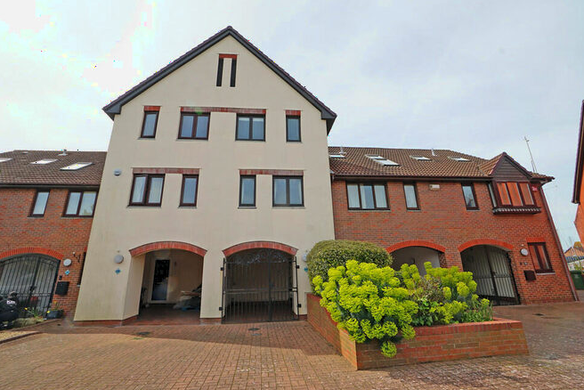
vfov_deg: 73.8
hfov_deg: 96.7
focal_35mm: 16
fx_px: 260
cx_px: 296
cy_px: 186
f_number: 11
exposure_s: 1/125
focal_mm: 10
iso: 100
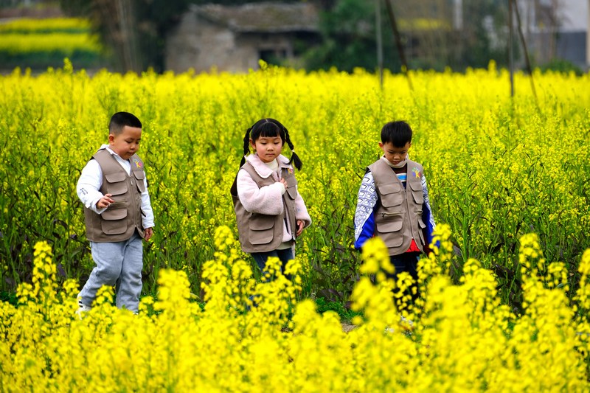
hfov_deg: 5.3
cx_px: 295
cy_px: 196
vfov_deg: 3.5
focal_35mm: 388
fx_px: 6357
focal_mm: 258.4
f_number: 5.6
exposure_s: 1/450
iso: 160
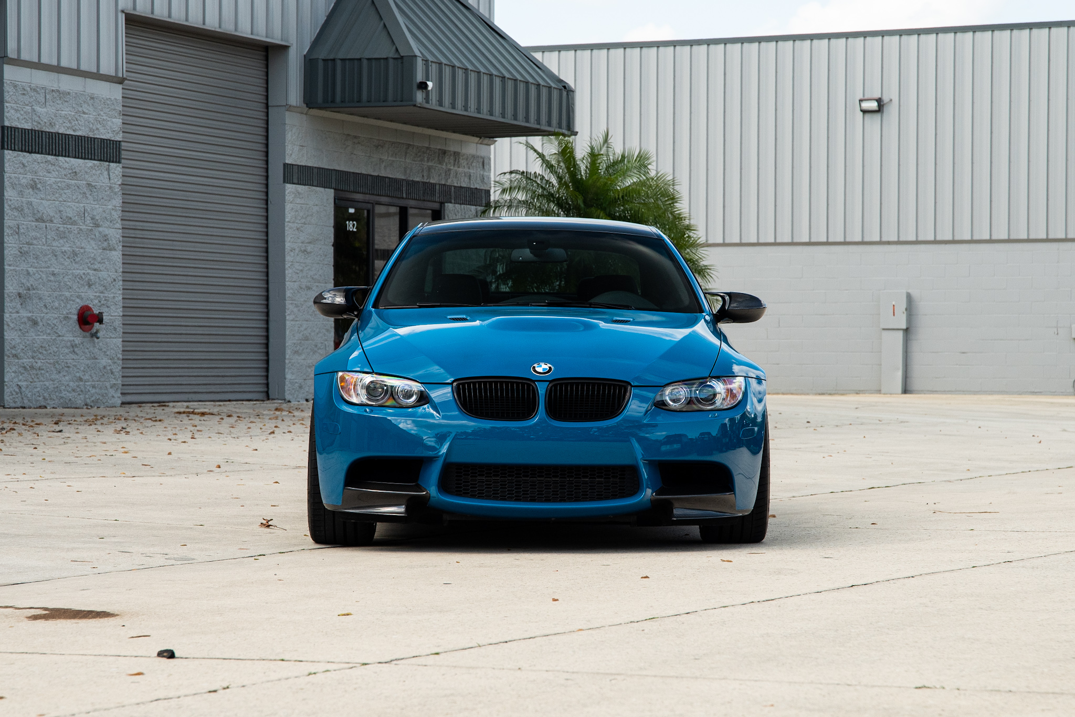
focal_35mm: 70
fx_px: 2091
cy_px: 358
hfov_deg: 28.8
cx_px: 538
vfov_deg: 19.5
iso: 320
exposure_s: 1/640
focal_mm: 70
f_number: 5.6
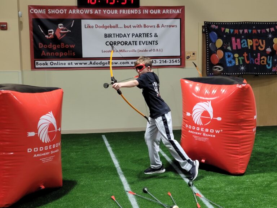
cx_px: 138
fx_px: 208
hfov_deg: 67.3
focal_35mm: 26
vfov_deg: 53.1
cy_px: 104
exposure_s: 1/40
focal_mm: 5.4
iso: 200
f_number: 1.8
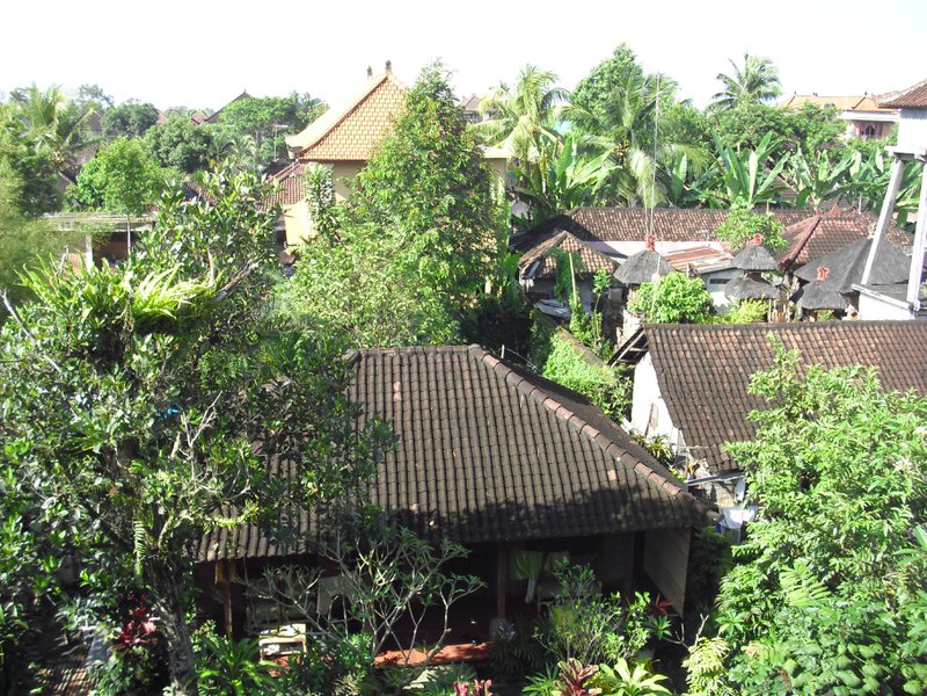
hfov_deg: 49.0
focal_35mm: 38
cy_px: 348
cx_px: 464
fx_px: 1018
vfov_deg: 37.7
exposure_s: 1/400
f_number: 2.8
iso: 100
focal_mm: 6.2
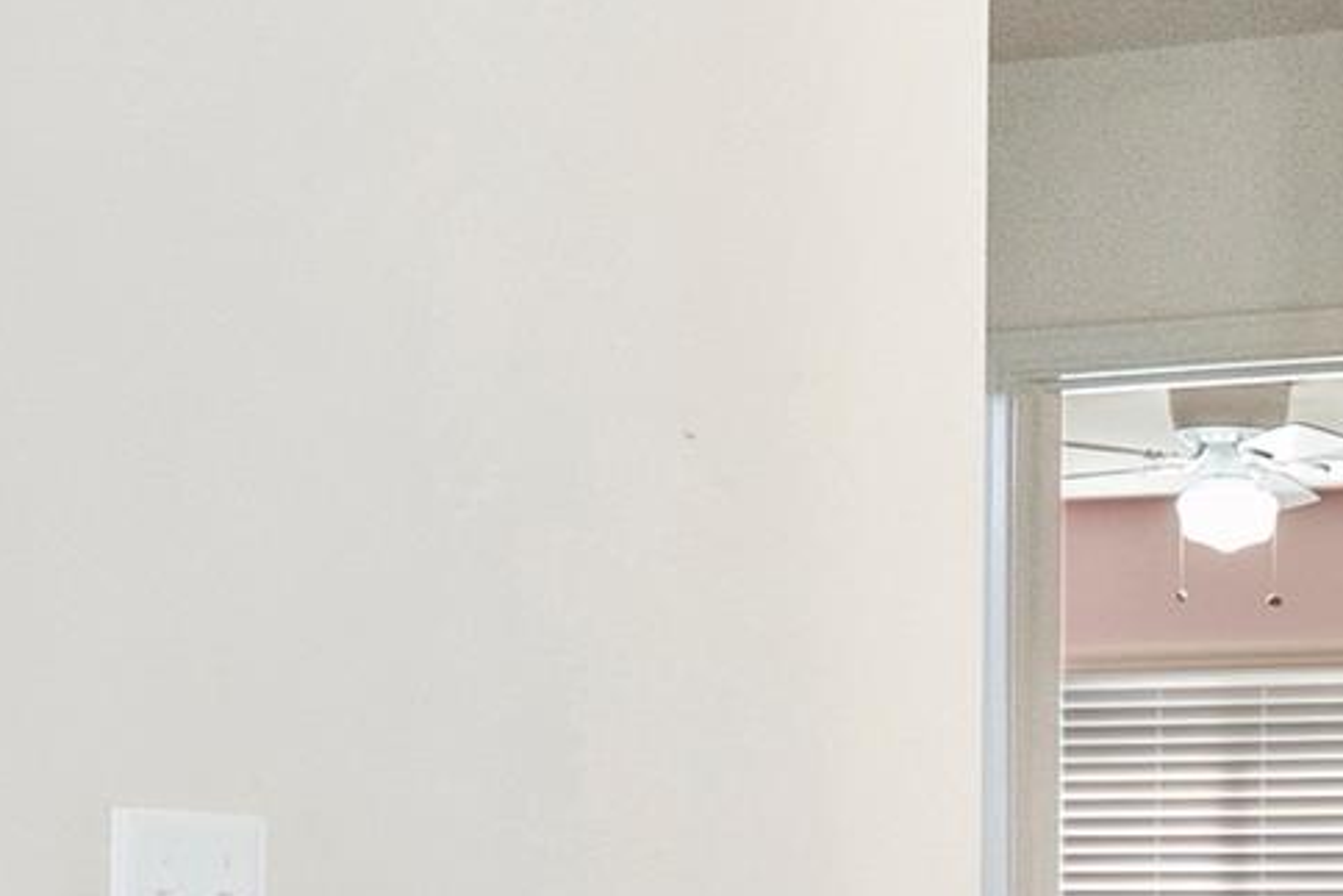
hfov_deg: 20.5
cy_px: 1044
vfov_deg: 14.3
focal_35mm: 93
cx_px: 1609
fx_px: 3470
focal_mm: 15
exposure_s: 1/40
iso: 400
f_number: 5.6
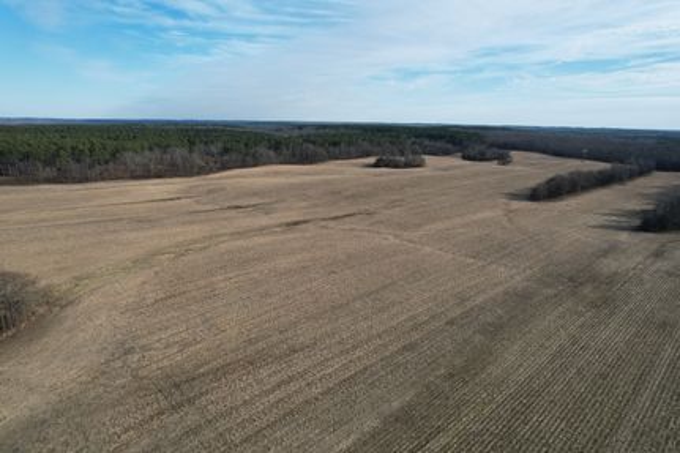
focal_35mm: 22
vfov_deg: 57.2
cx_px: 340
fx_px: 415
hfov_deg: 78.6
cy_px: 226
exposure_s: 1/1250
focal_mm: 8.38
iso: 100
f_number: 2.8
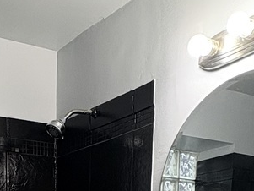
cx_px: 11
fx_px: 492
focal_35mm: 67
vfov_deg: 17.8
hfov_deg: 27.6
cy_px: 339
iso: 200
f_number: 2.2
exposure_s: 1/60
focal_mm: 2.22
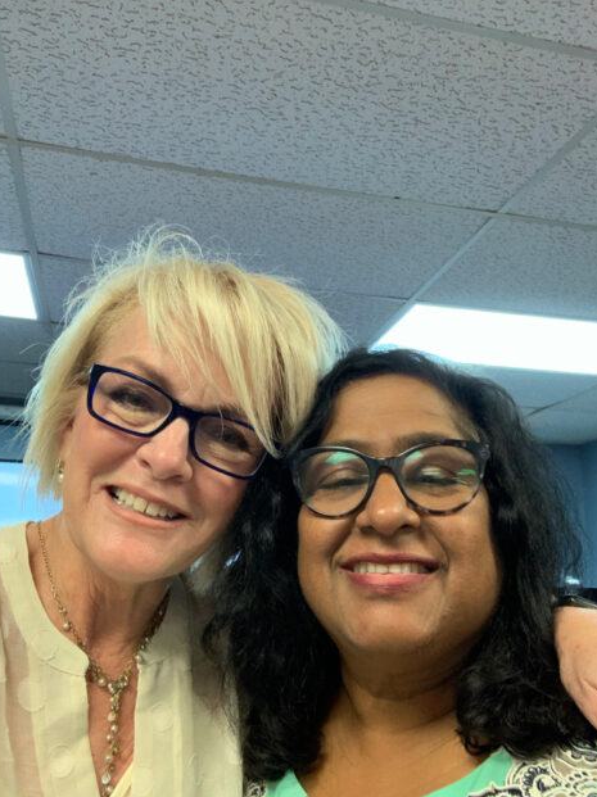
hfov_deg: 42.9
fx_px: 760
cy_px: 388
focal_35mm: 33
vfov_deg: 55.4
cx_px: 297
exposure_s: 1/40
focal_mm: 2.87
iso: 200
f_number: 2.2
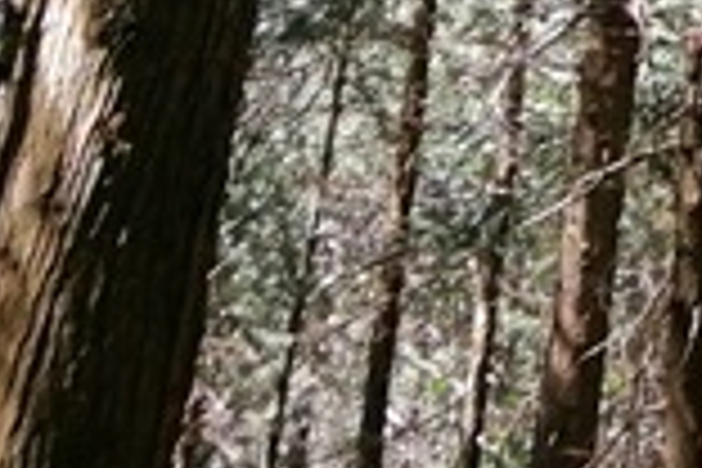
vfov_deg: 12.5
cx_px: 1040
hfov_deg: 17.7
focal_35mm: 104
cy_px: -252
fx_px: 2028
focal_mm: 3.81
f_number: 2.2
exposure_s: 1/50
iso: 50
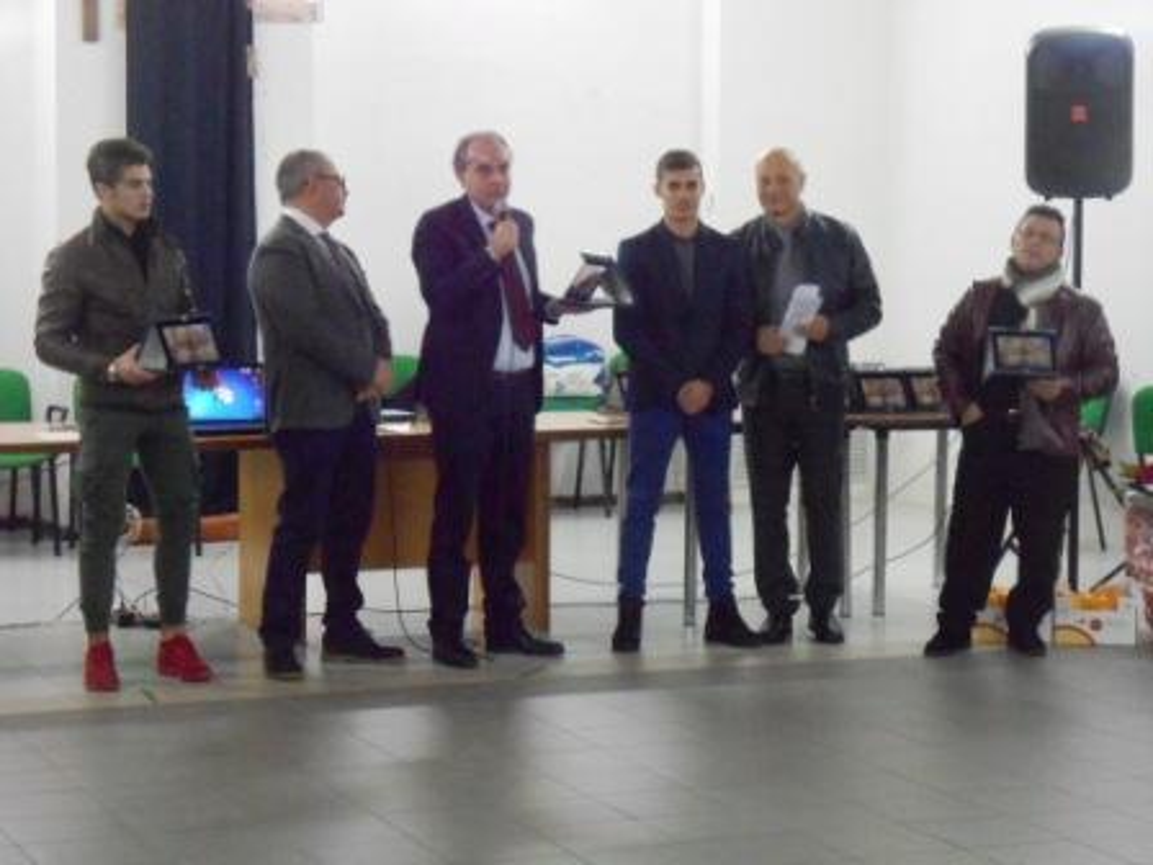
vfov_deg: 18.0
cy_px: 432
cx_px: 576
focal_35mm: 82
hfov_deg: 23.8
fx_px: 2731
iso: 800
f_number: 4.4
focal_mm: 15.4
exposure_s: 1/15
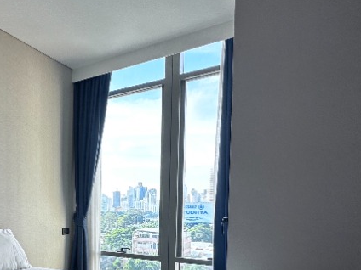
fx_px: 344
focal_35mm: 33
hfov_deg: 50.2
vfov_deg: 40.7
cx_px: 48
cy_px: 225
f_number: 2.2
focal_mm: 2.22
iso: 40
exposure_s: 1/111
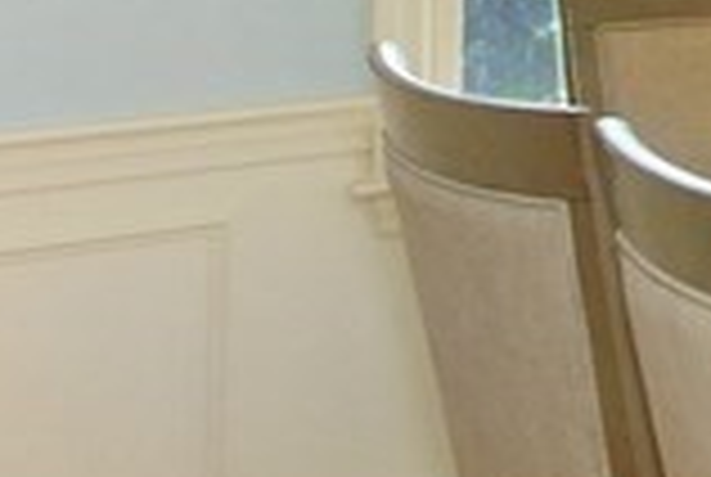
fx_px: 1919
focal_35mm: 97
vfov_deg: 13.8
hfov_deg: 14.1
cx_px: 1719
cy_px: -74
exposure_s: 1/40
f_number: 4
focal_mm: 10
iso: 500
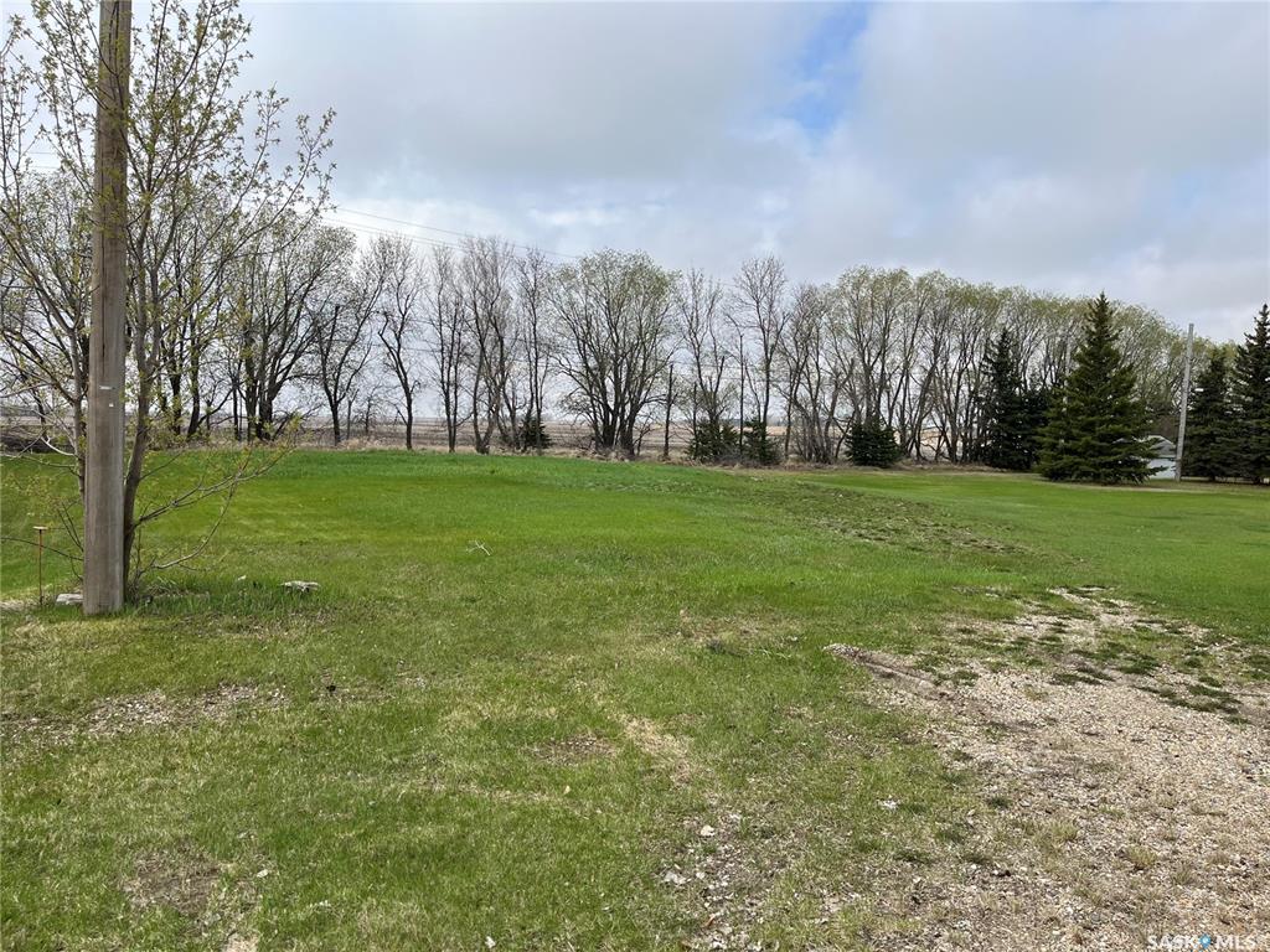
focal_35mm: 26
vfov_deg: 53.1
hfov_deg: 67.3
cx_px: 635
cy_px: 476
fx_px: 954
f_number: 1.6
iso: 50
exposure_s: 1/3135
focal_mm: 5.1
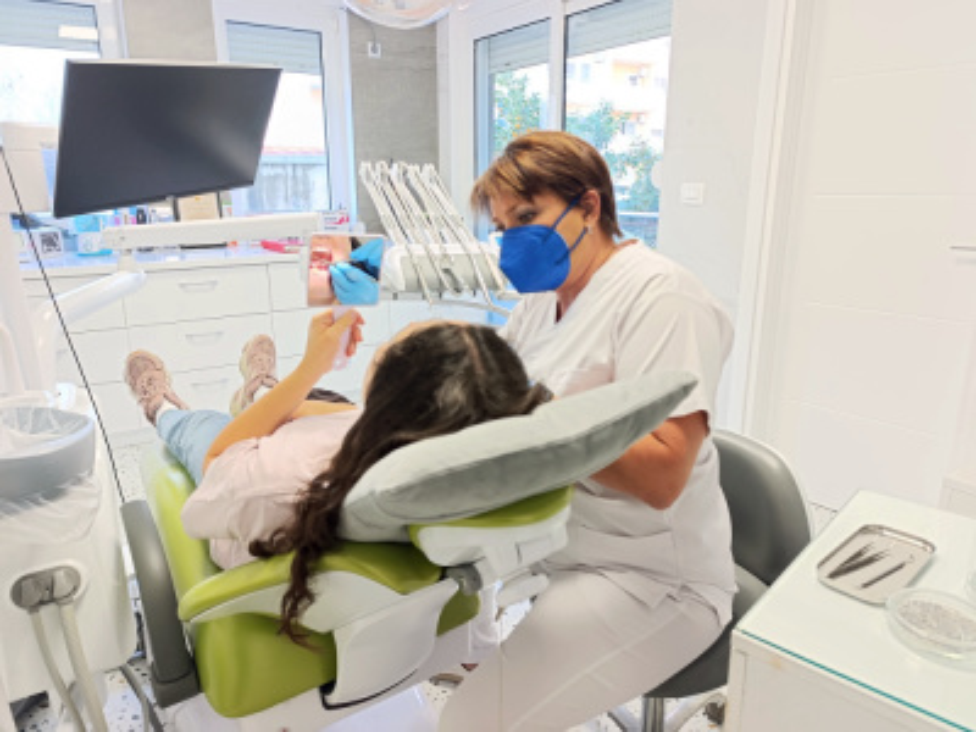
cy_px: 366
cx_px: 488
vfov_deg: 58.9
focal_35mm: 23
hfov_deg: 73.9
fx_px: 648
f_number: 1.6
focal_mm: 6.14
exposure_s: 1/100
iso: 640
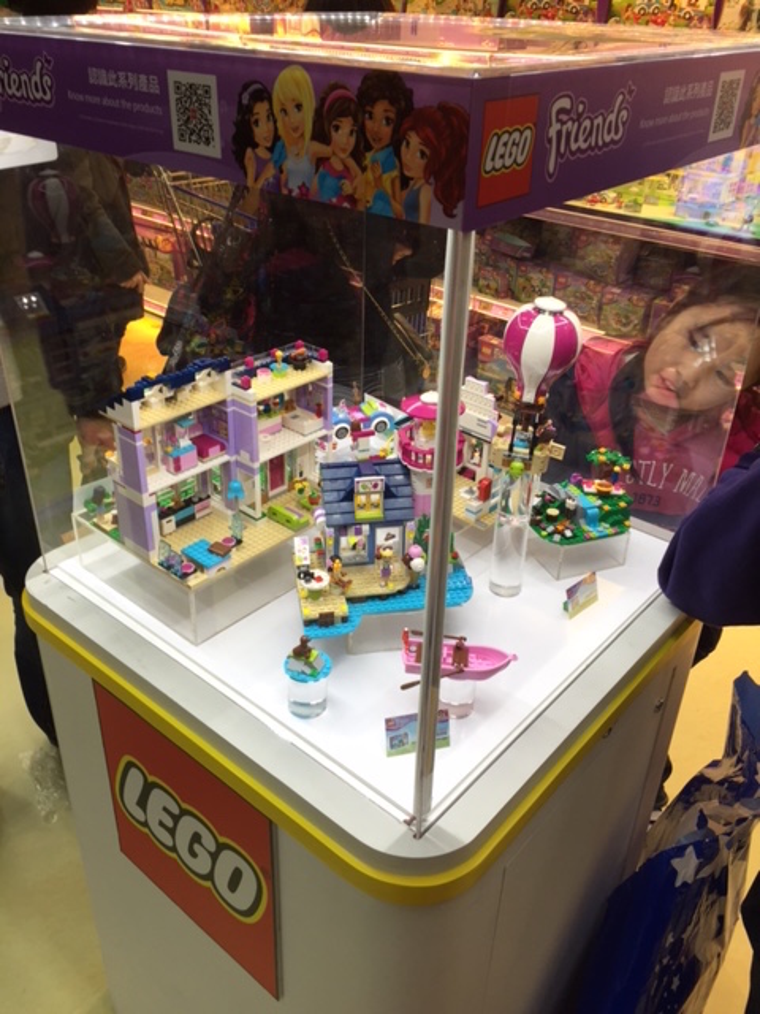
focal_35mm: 29
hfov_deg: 48.2
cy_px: 507
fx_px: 849
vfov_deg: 61.7
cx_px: 380
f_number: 2.2
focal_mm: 4.15
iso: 32
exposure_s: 1/60
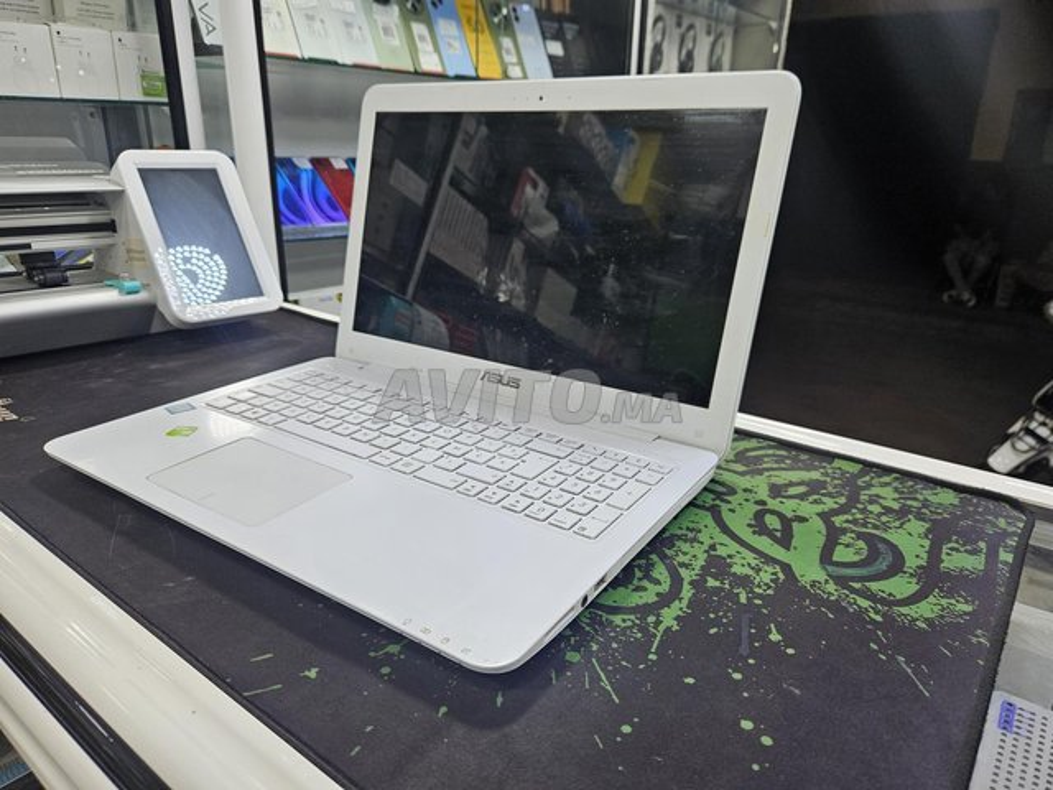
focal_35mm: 23
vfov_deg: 58.9
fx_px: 700
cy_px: 395
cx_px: 526
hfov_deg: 73.9
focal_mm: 5.4
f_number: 1.8
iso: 40
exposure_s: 1/180
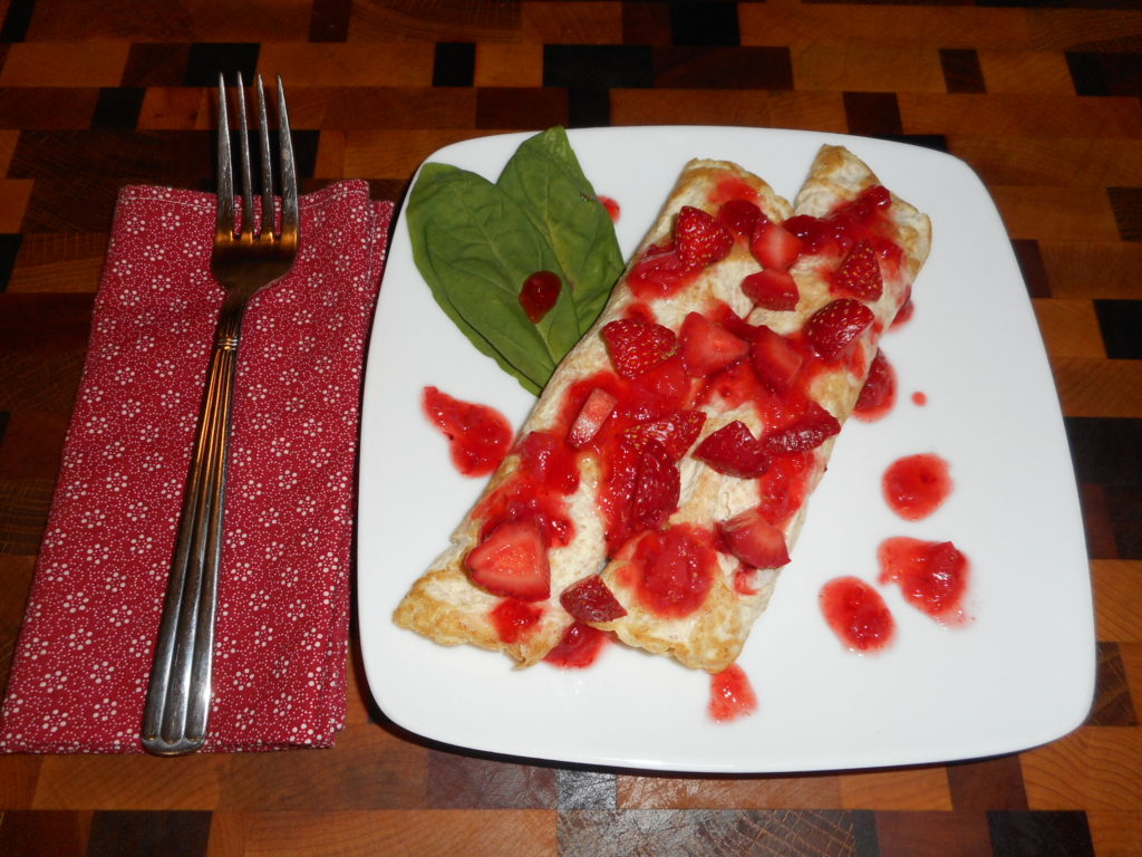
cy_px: 428
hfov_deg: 69.4
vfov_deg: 54.9
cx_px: 571
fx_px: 825
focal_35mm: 25
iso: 80
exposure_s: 1/25
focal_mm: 4.5
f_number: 3.7
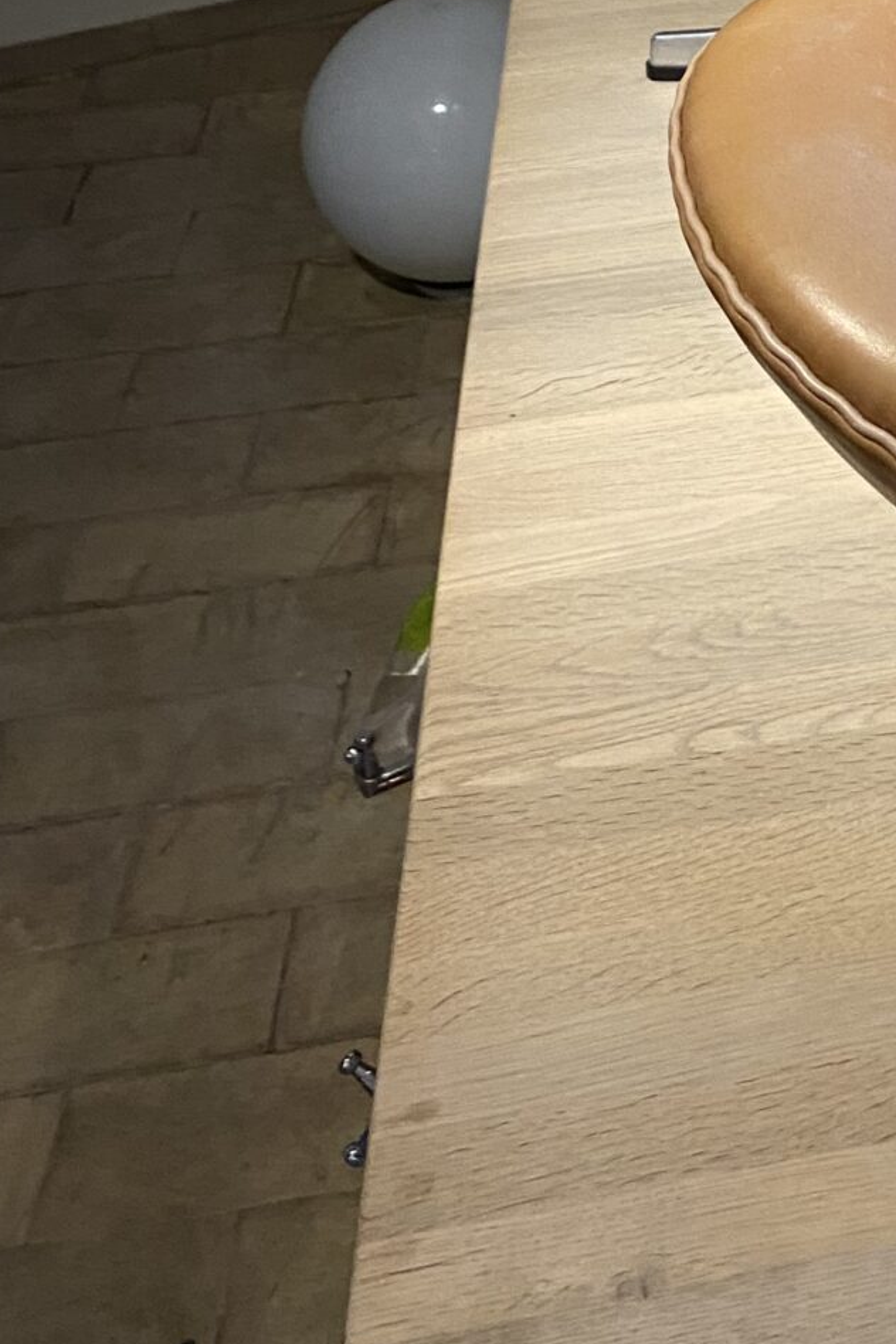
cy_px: -234
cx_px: 1350
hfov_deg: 16.9
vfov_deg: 25.2
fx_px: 2725
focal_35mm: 73
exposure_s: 1/50
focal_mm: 4.25
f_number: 1.8
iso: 250
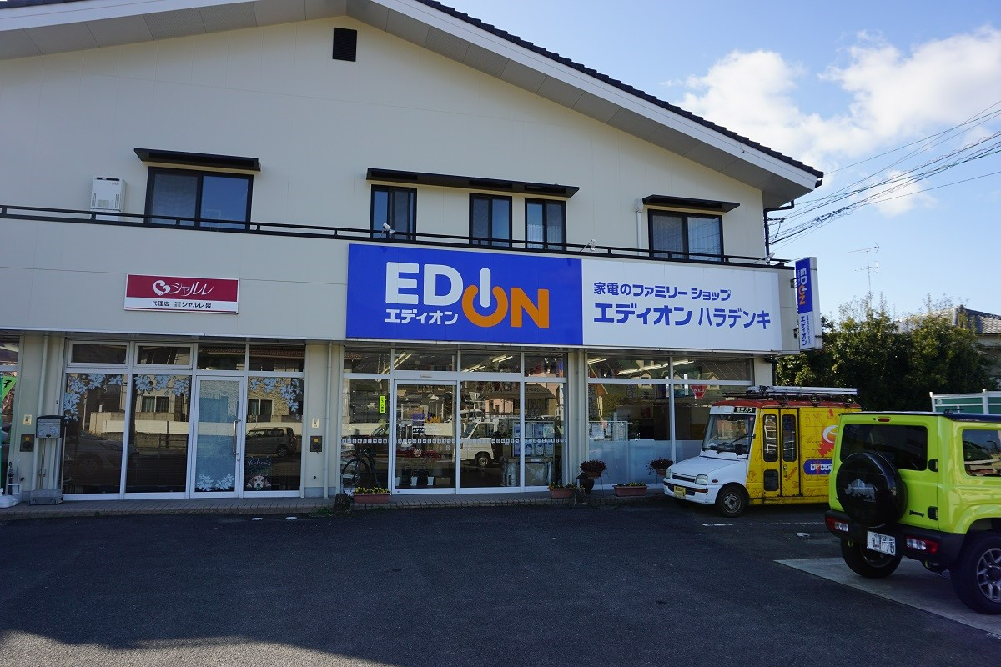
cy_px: 334
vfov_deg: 53.1
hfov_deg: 73.7
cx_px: 500
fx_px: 667
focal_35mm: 24
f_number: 9
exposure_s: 1/100
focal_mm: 16
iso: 100
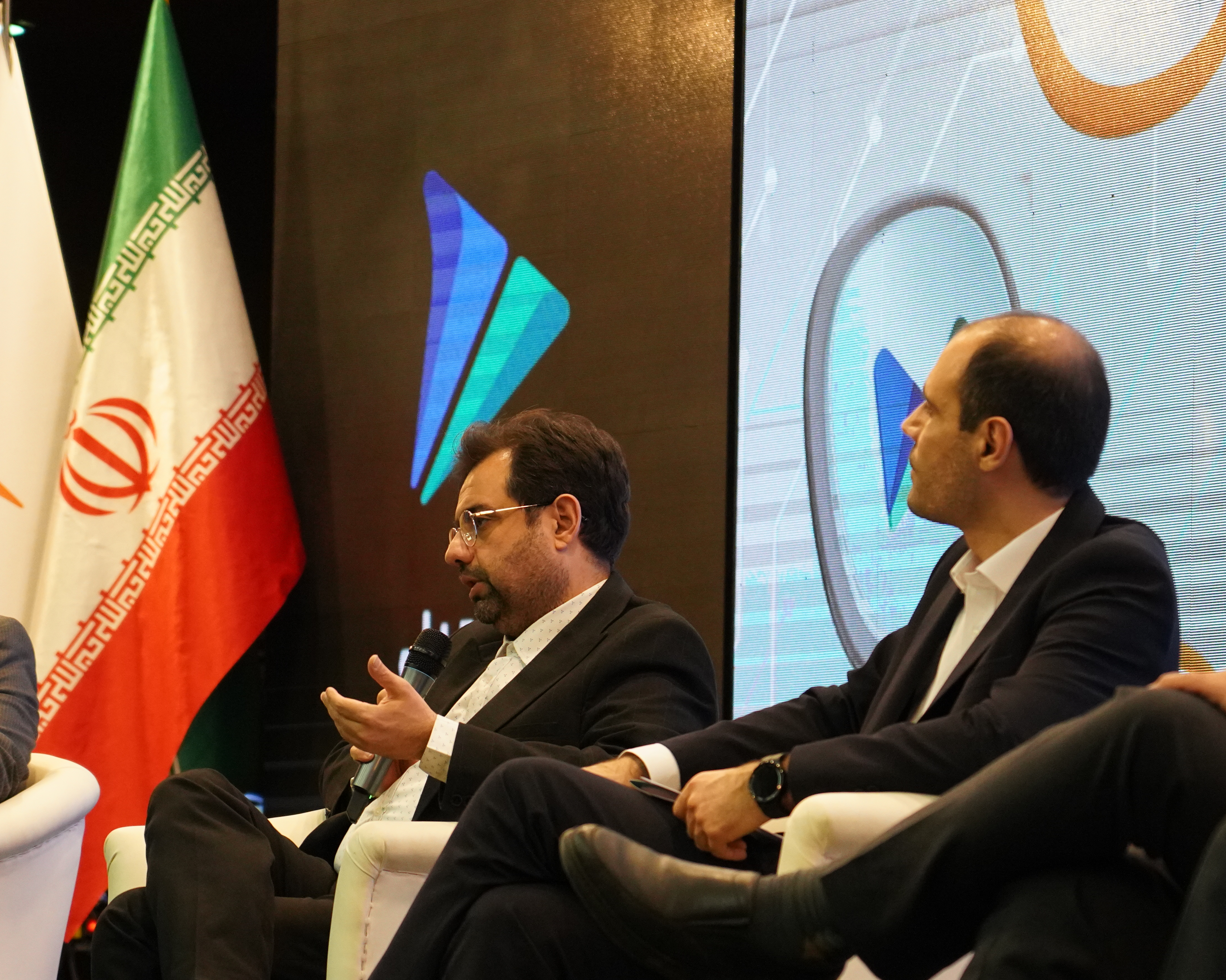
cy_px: 672
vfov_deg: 7.3
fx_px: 7729
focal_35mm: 213
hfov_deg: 9.1
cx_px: 500
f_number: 4
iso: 2500
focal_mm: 105
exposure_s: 1/160
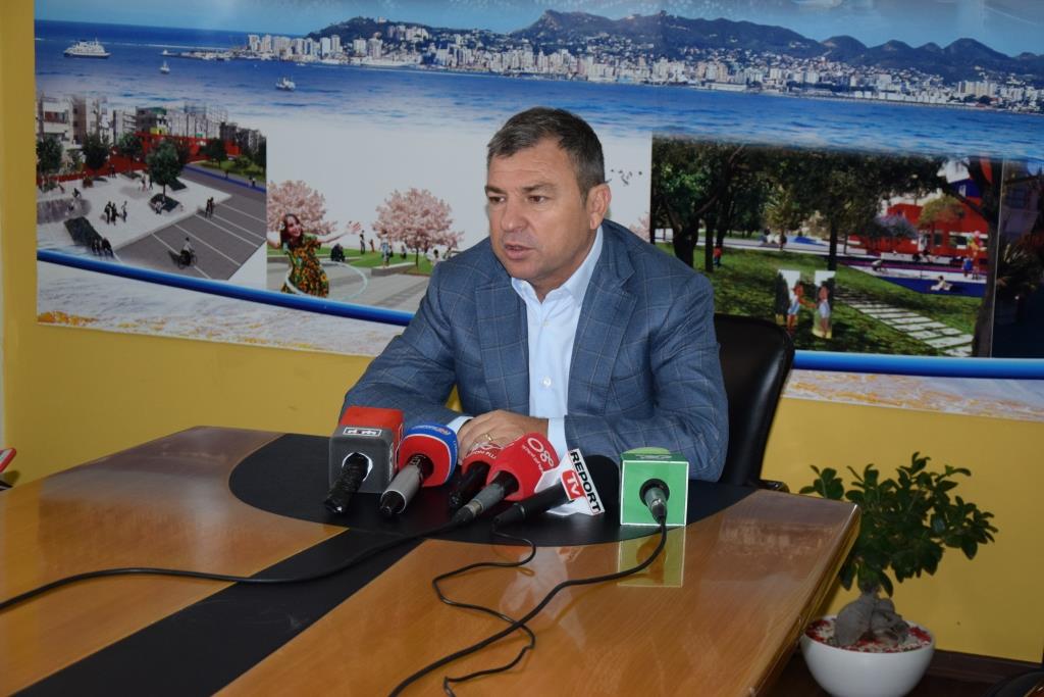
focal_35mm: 75
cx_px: 522
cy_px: 348
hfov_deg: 27.0
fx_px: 2175
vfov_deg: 18.2
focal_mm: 50
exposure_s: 1/60
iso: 1400
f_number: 5
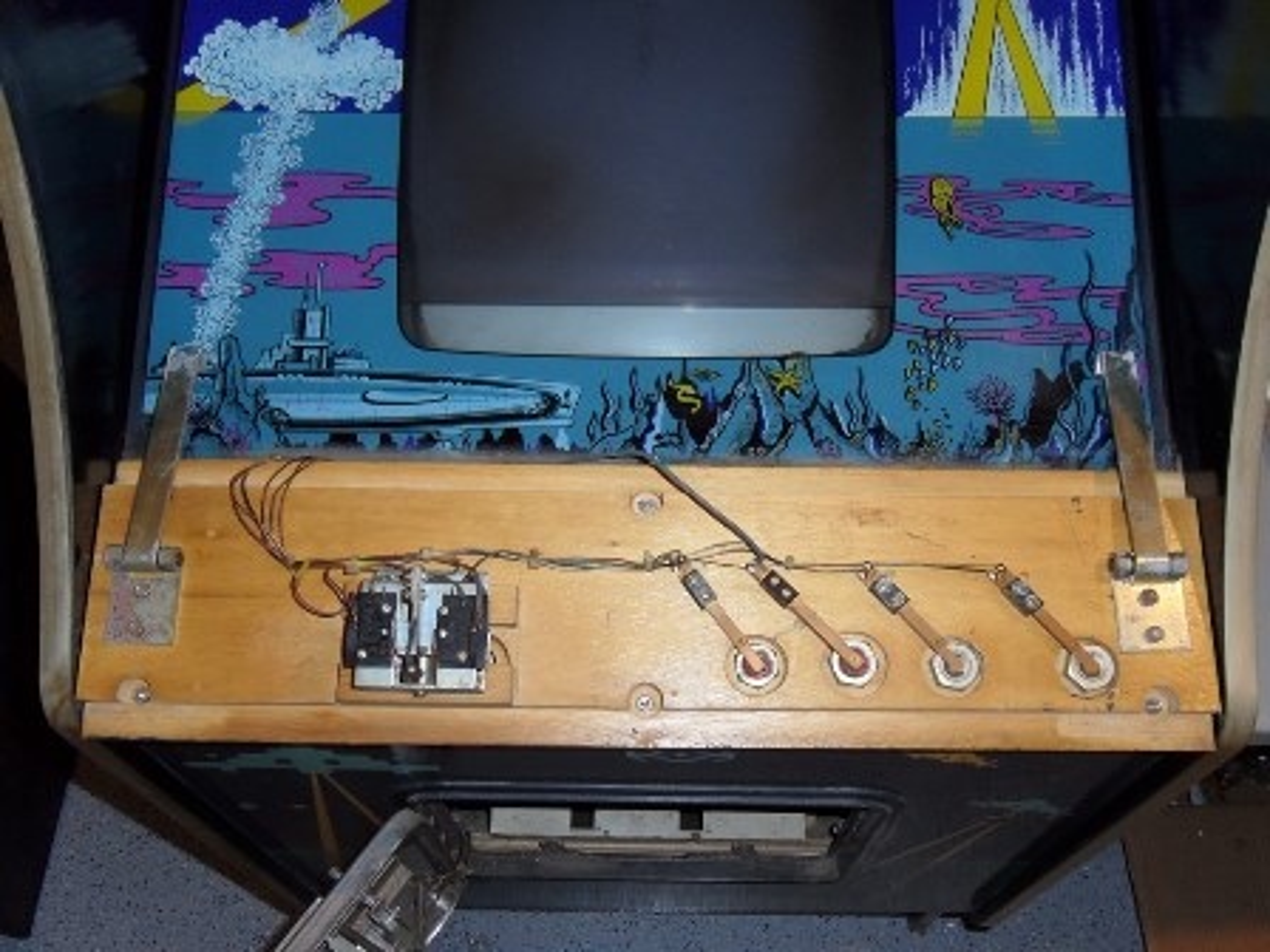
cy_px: 476
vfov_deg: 41.8
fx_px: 1247
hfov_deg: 54.0
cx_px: 635
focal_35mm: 34
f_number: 3.6
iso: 200
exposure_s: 1/45
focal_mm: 6
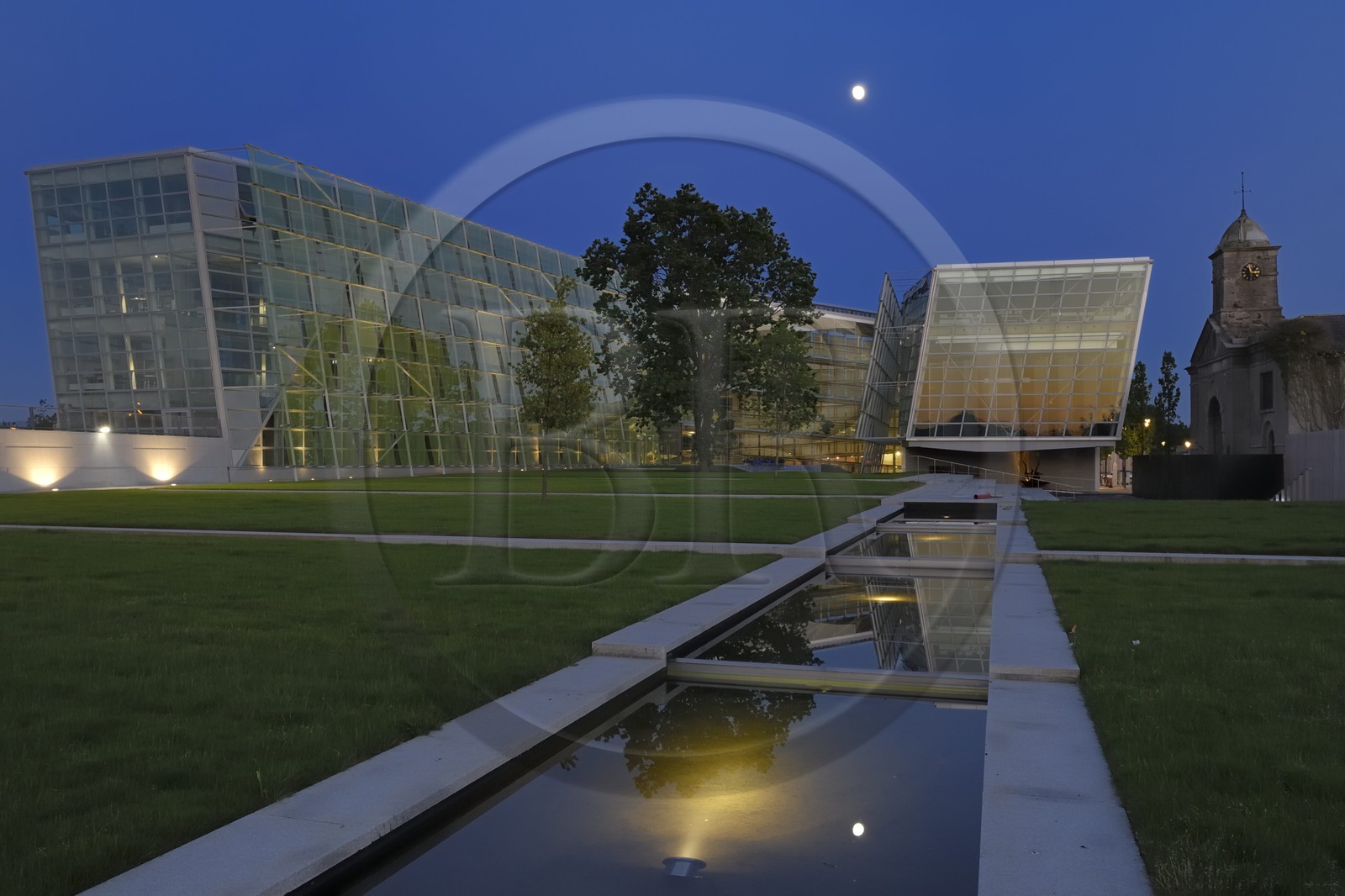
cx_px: 672
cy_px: 448
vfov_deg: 43.6
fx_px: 1121
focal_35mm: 30
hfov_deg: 61.9
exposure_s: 1.1
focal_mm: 20
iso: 100
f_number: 7.1
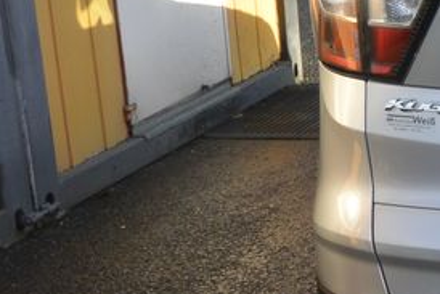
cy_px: 121
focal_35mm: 101
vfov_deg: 13.6
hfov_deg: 17.2
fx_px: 1235
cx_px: 744
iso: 160
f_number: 7.1
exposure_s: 1/250
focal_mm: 10
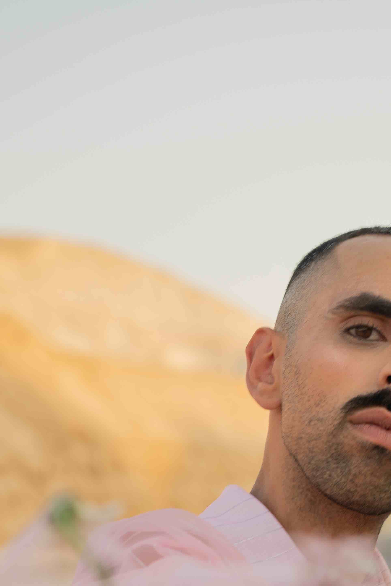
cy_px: 749
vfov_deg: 13.2
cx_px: 349
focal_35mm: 151
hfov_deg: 9.1
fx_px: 2459
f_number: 3.5
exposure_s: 1/200
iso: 100
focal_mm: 55
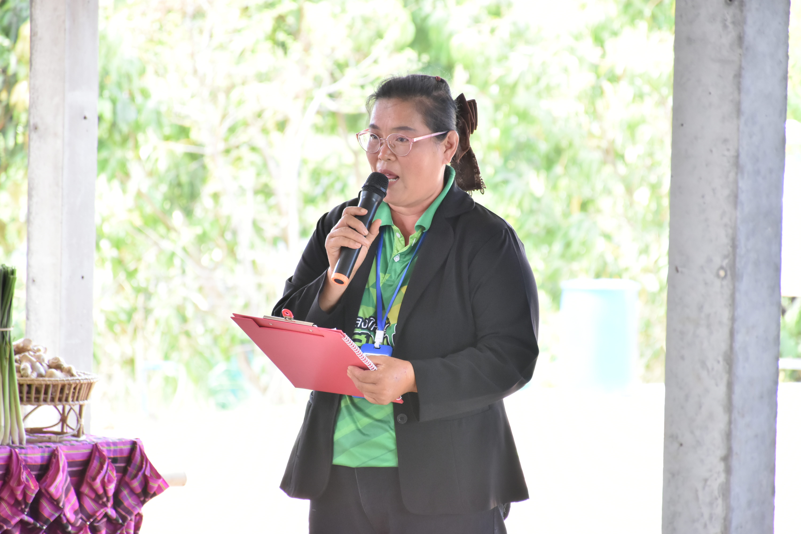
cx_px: 400
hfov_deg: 9.8
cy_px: 267
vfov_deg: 6.5
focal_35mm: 210
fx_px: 4672
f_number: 5.6
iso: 1250
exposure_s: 1/125
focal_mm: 140
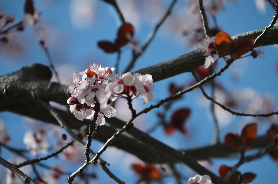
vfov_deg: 2.8
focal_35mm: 490
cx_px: 140
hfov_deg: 4.2
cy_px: 97
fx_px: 3776
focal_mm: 300
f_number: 6.3
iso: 200
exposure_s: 1/500
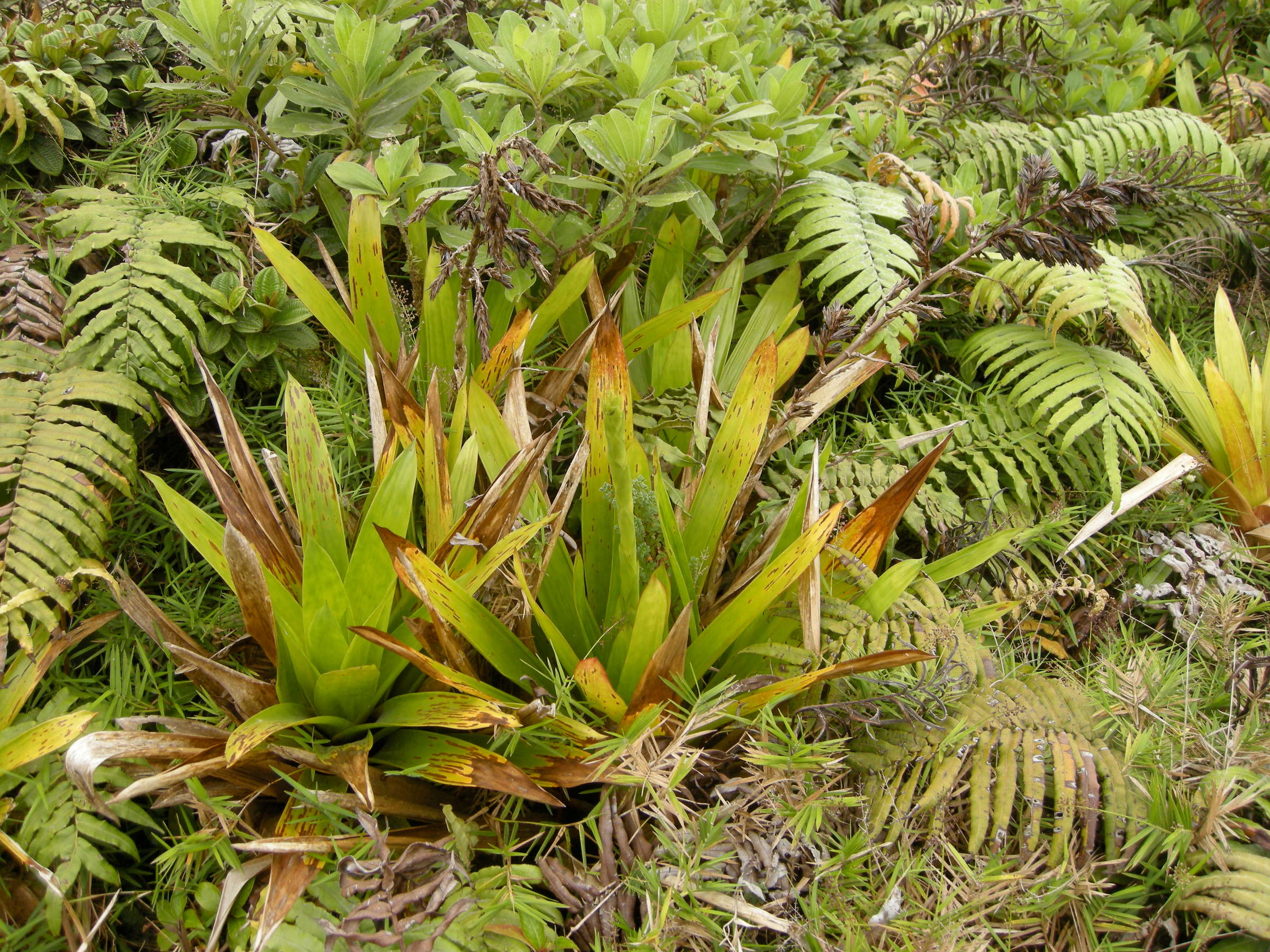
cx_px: 635
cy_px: 476
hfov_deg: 52.6
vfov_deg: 40.7
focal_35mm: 35
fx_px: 1284
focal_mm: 7.5
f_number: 3.8
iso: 64
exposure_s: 1/106
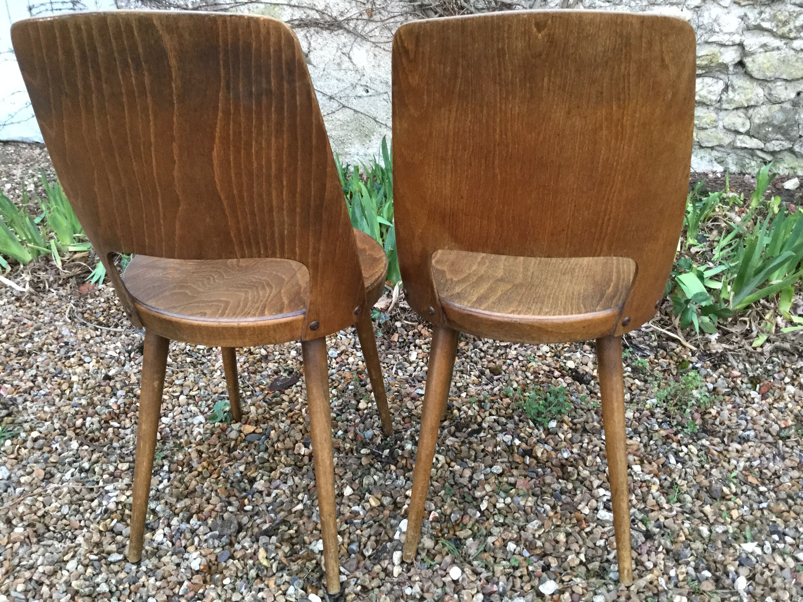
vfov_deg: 45.4
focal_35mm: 31
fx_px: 719
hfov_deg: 58.4
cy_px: 301
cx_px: 402
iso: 160
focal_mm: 3.3
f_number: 2.4
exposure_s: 1/33
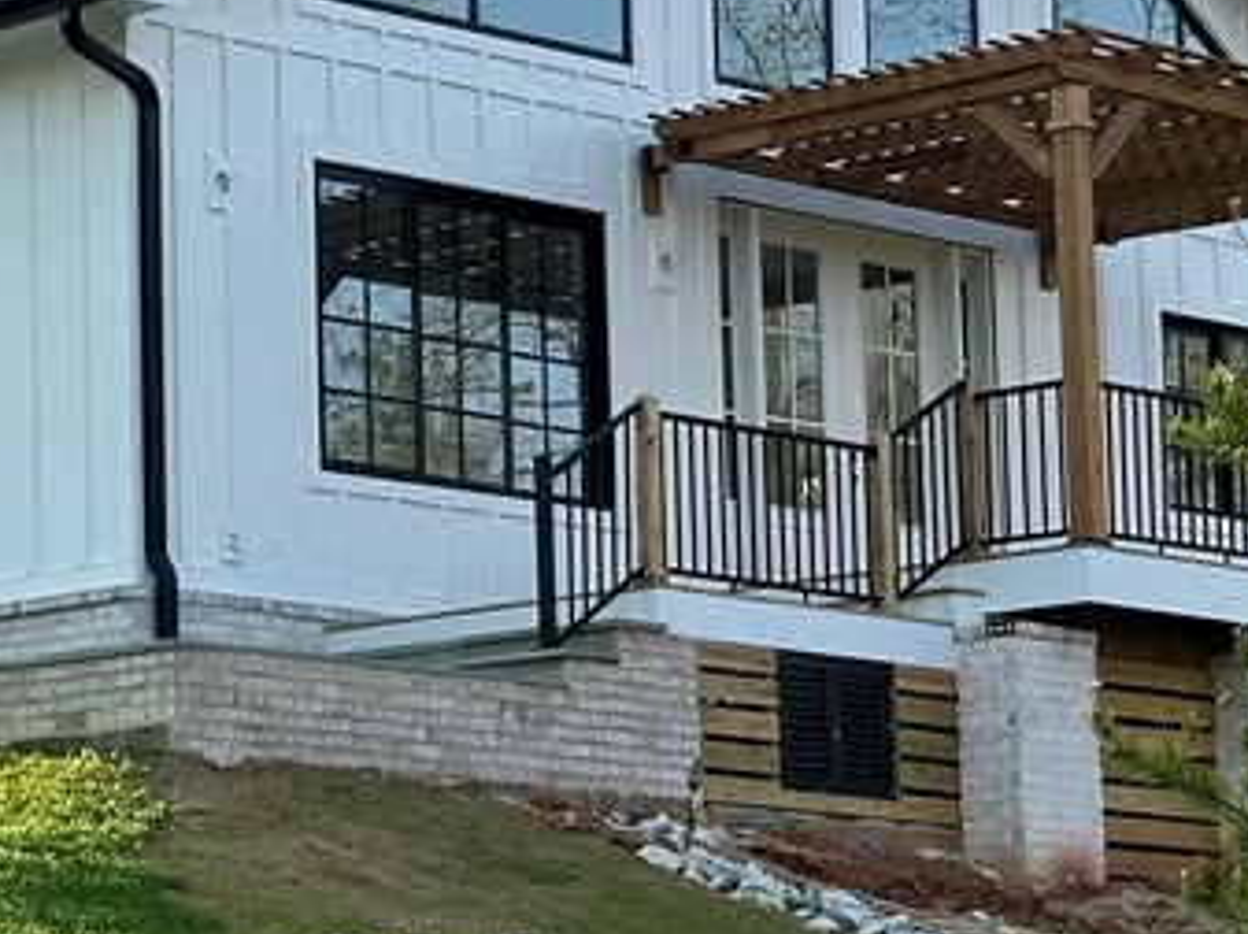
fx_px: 5258
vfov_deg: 10.1
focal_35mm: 146
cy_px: 504
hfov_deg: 13.0
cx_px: -418
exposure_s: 1/1783
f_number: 1.78
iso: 64
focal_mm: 6.86
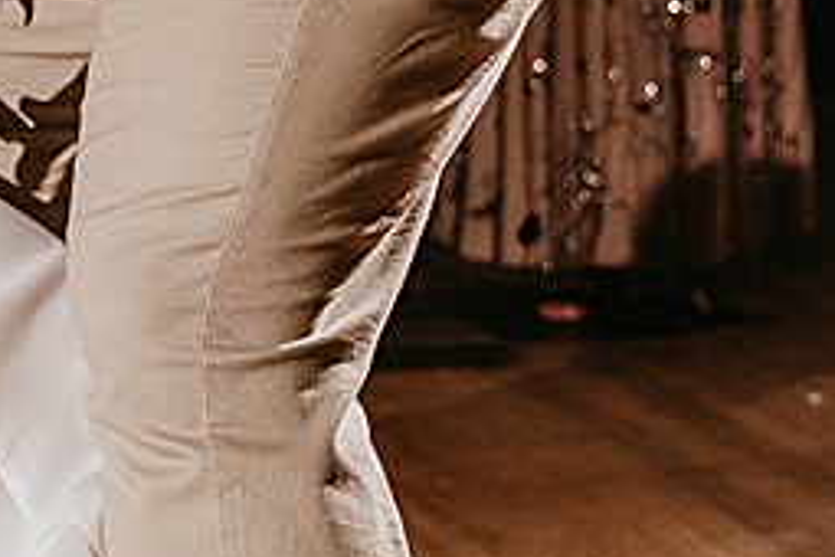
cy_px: -218
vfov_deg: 7.2
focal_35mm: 188
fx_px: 4360
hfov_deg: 10.3
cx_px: -645
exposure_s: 1/160
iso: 640
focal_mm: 30
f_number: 2.8
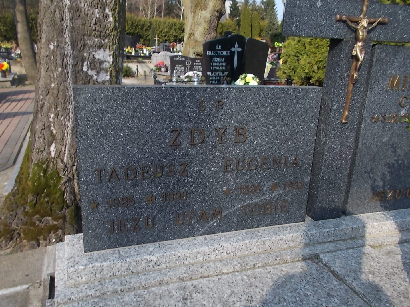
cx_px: 199
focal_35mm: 29
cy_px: 161
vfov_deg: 48.2
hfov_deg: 61.6
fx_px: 344
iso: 80
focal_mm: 4.6
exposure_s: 1/80
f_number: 8
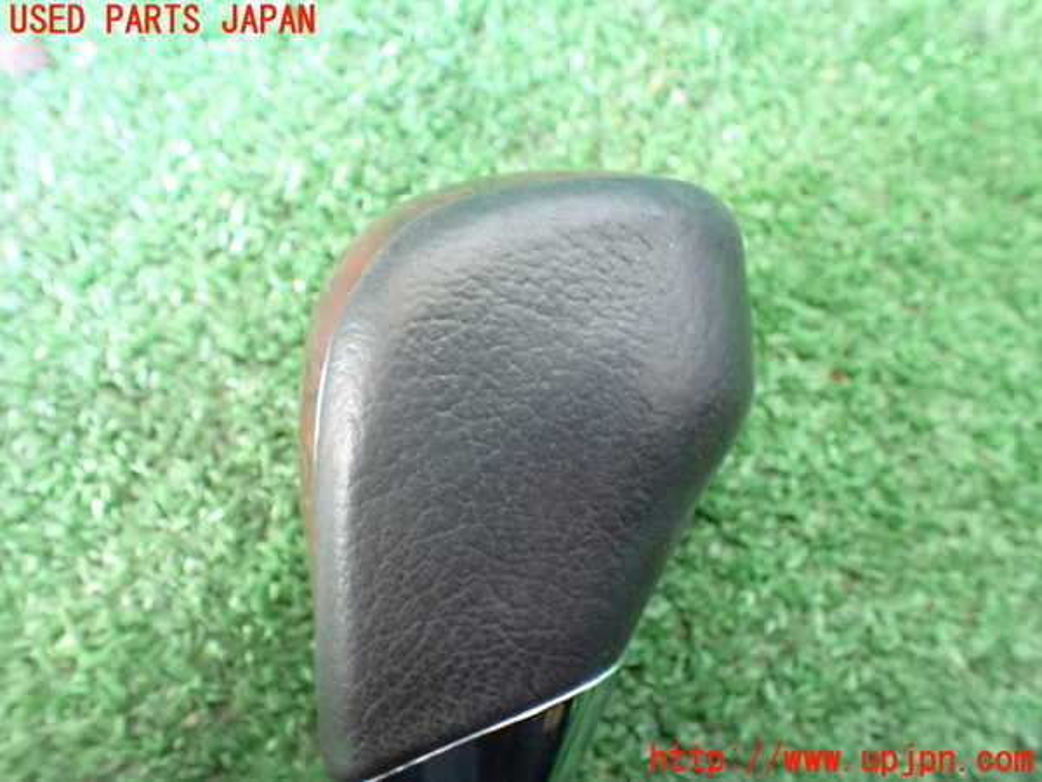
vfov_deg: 46.8
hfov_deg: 60.0
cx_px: 521
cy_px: 391
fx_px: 903
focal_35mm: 30
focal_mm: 5.4
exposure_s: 1/30
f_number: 2.3
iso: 1250
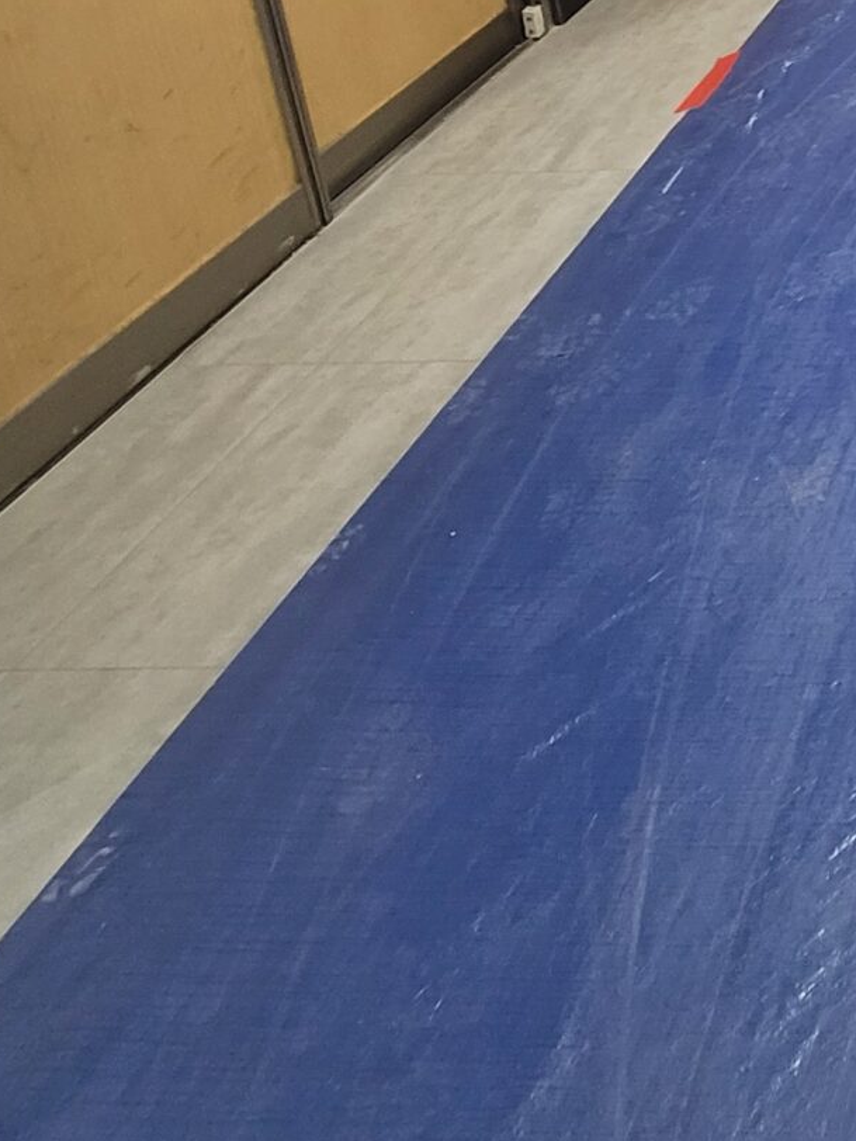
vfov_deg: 36.3
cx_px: 1241
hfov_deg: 26.7
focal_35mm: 41
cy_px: -204
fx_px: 1352
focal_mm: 2.2
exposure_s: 1/60
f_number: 2.2
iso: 250
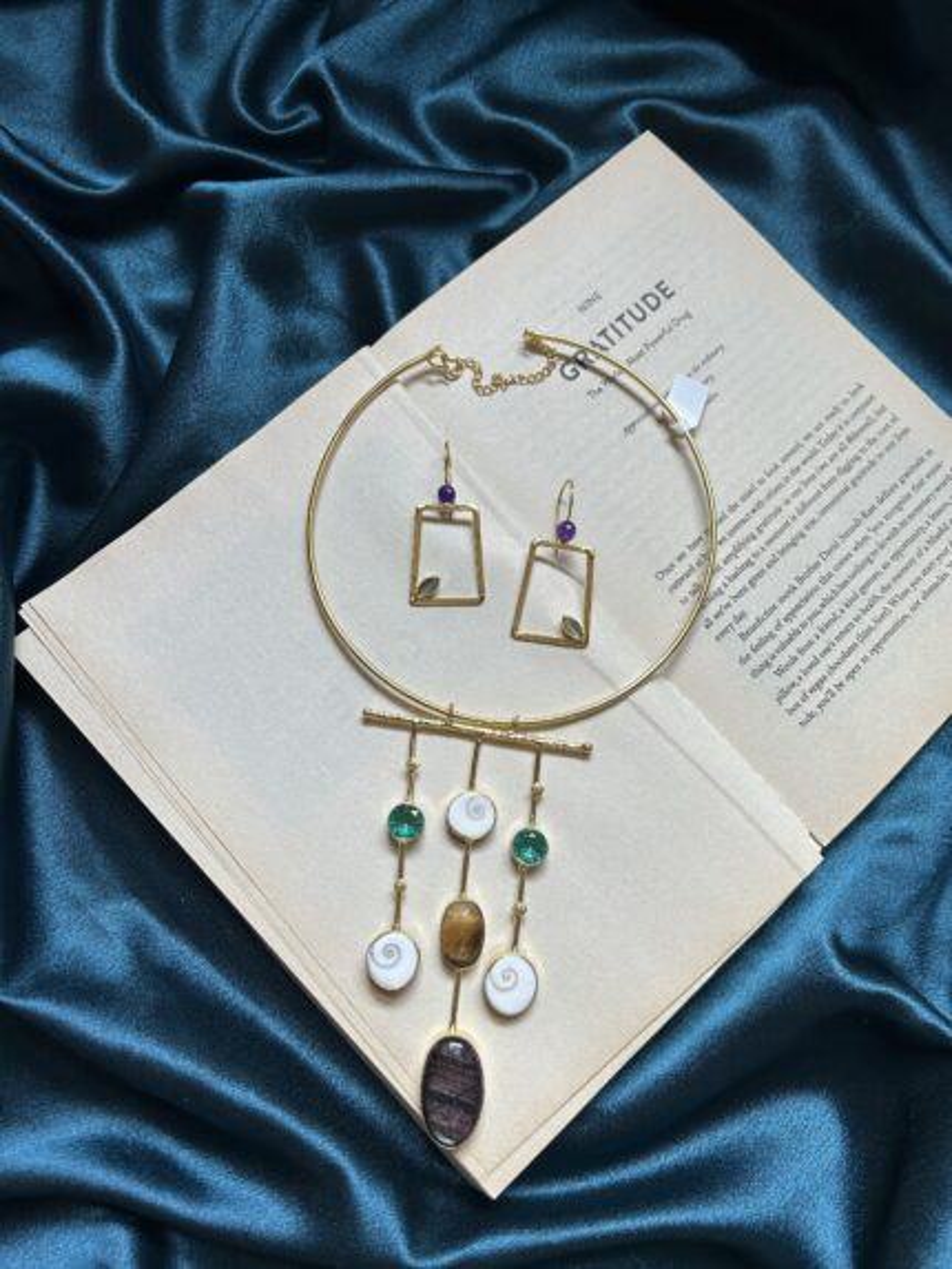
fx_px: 953
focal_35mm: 26
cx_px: 476
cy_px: 634
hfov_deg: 53.1
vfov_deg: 67.3
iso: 80
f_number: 1.5
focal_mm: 5.7
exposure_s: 1/121
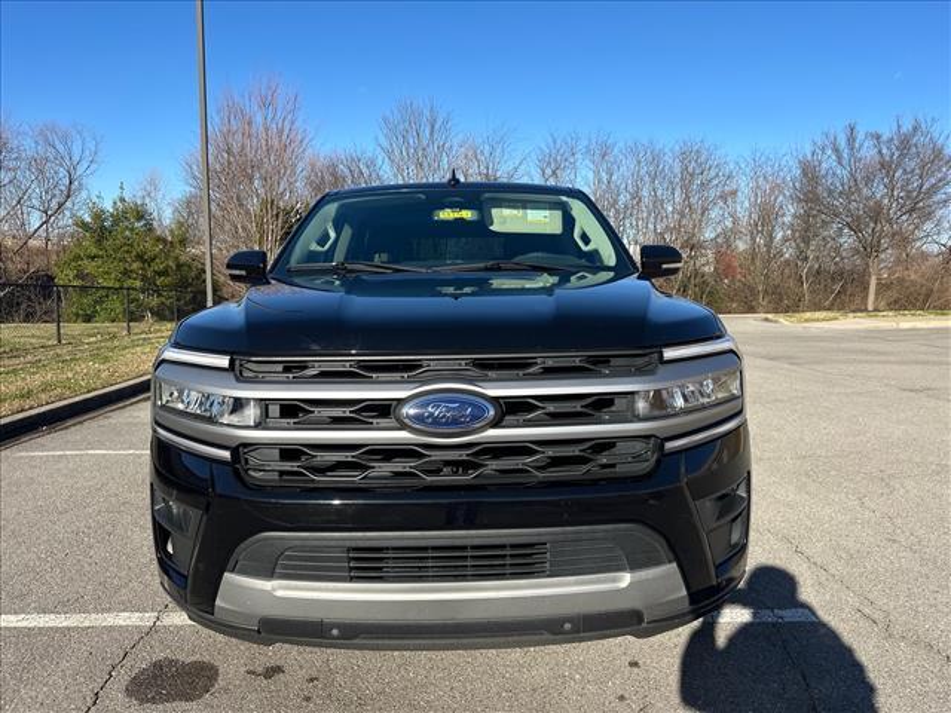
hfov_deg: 71.6
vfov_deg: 56.8
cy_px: 356
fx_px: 659
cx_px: 476
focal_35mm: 24
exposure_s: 1/3472
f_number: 1.78
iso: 80
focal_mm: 6.86
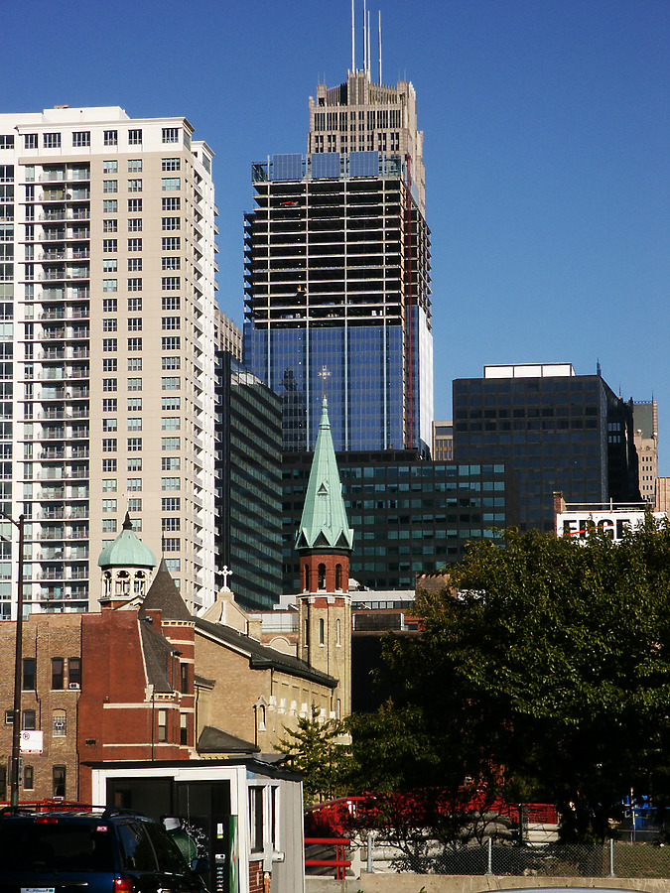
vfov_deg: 17.3
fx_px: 2942
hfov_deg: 13.0
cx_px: 335
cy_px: 446
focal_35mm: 114
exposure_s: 1/350
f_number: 8
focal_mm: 23.23
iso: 64
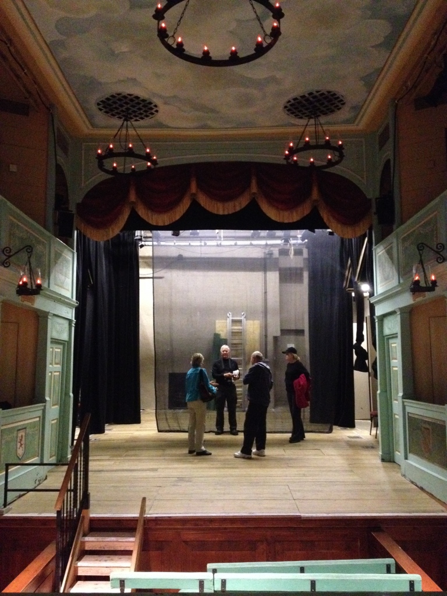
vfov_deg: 52.6
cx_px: 224
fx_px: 603
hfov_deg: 40.7
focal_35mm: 35
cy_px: 298
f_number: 2.4
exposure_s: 1/15
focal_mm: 4.28
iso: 800
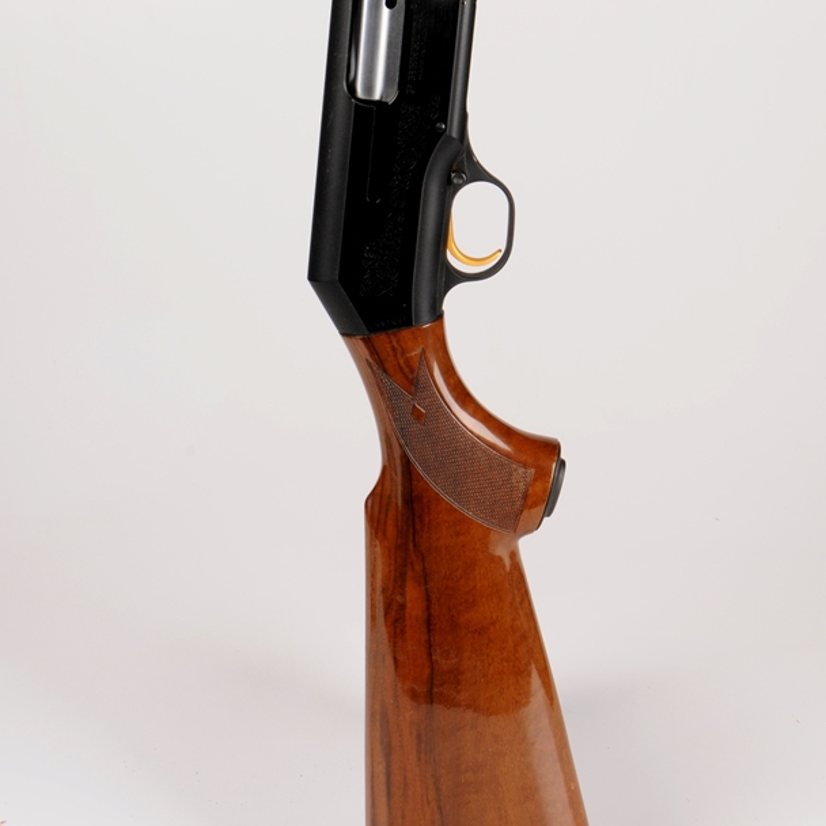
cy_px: 357
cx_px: 424
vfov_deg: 25.7
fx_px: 1809
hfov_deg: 25.7
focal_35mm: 67
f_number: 13
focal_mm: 32
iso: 200
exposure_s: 1/250
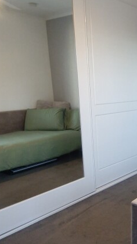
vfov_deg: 69.0
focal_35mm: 27
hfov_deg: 37.6
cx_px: 141
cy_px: 149
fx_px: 175
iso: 160
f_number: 2.2
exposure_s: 1/25
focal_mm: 1.74
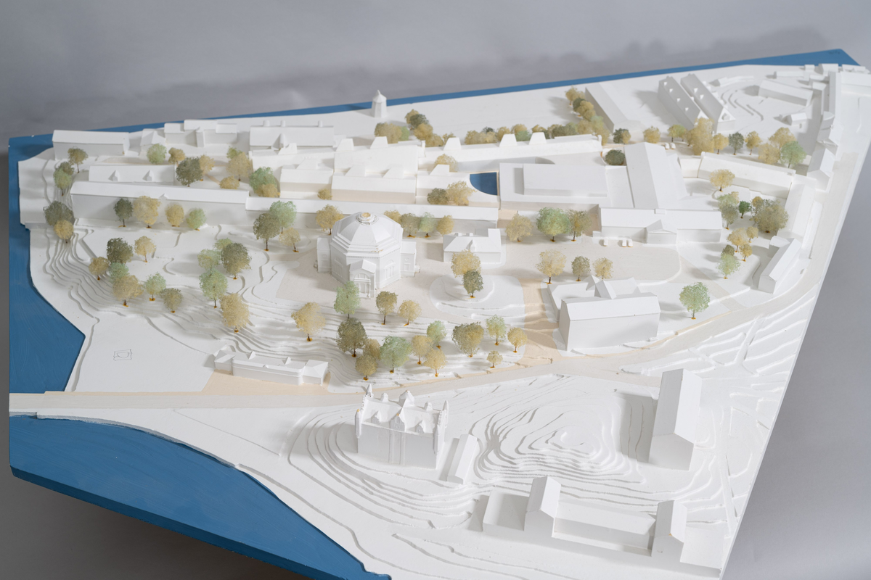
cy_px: 290
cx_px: 436
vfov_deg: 27.0
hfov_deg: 39.6
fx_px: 1210
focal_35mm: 50
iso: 100
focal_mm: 50
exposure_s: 1/2
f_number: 11
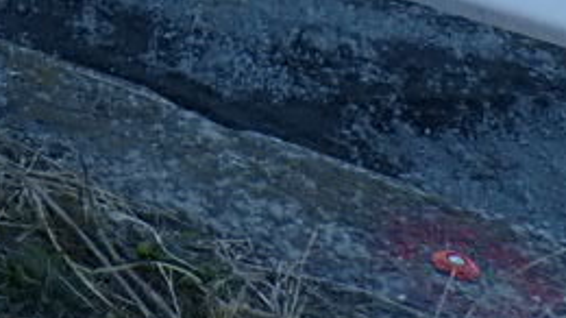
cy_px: -664
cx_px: -690
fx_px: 2010
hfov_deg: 13.1
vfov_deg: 7.8
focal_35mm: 134
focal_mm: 4.5
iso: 100
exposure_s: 1/250
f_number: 2.8
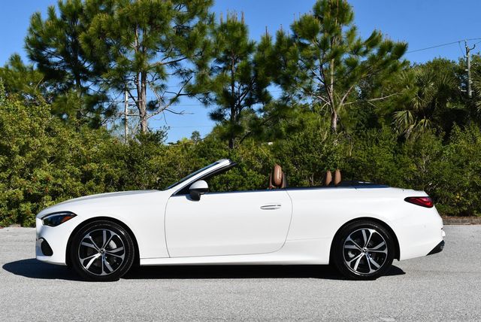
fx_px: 695
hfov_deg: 38.2
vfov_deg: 26.0
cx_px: 240
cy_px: 161
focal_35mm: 52
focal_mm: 26
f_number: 9
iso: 100
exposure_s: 1/320
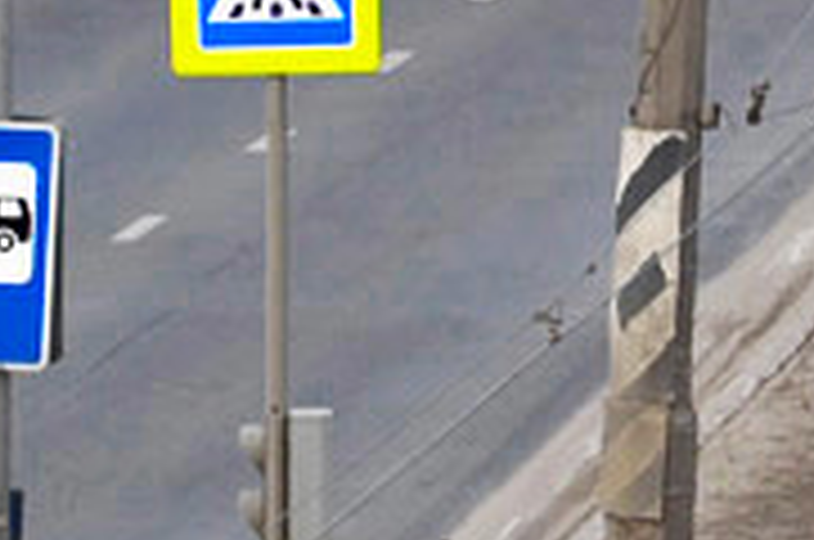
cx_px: 1421
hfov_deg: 2.4
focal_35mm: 863
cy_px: -518
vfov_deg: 1.6
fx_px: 19479
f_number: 5.6
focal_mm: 80
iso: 200
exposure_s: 1/250
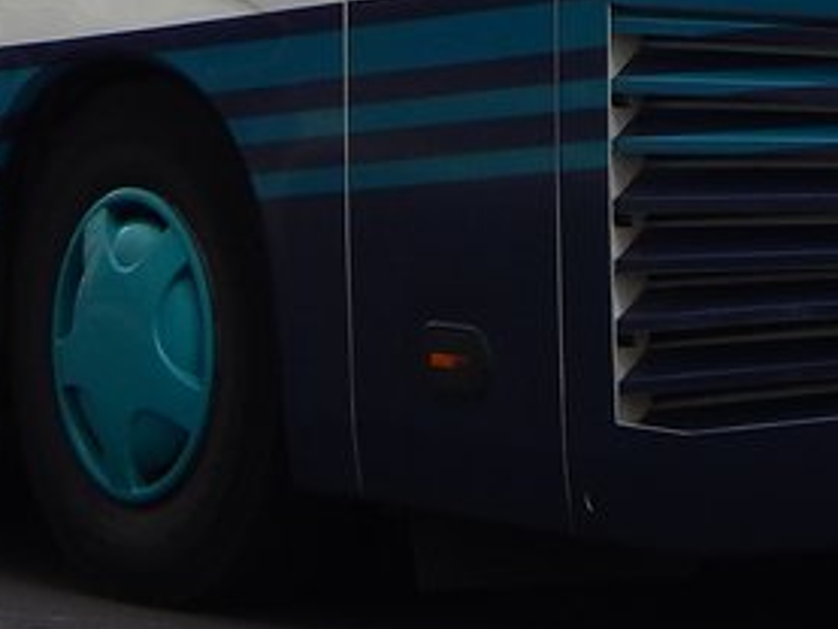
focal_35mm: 264
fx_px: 6394
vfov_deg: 5.5
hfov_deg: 7.5
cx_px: 535
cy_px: -488
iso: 125
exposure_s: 1/250
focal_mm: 10.9
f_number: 4
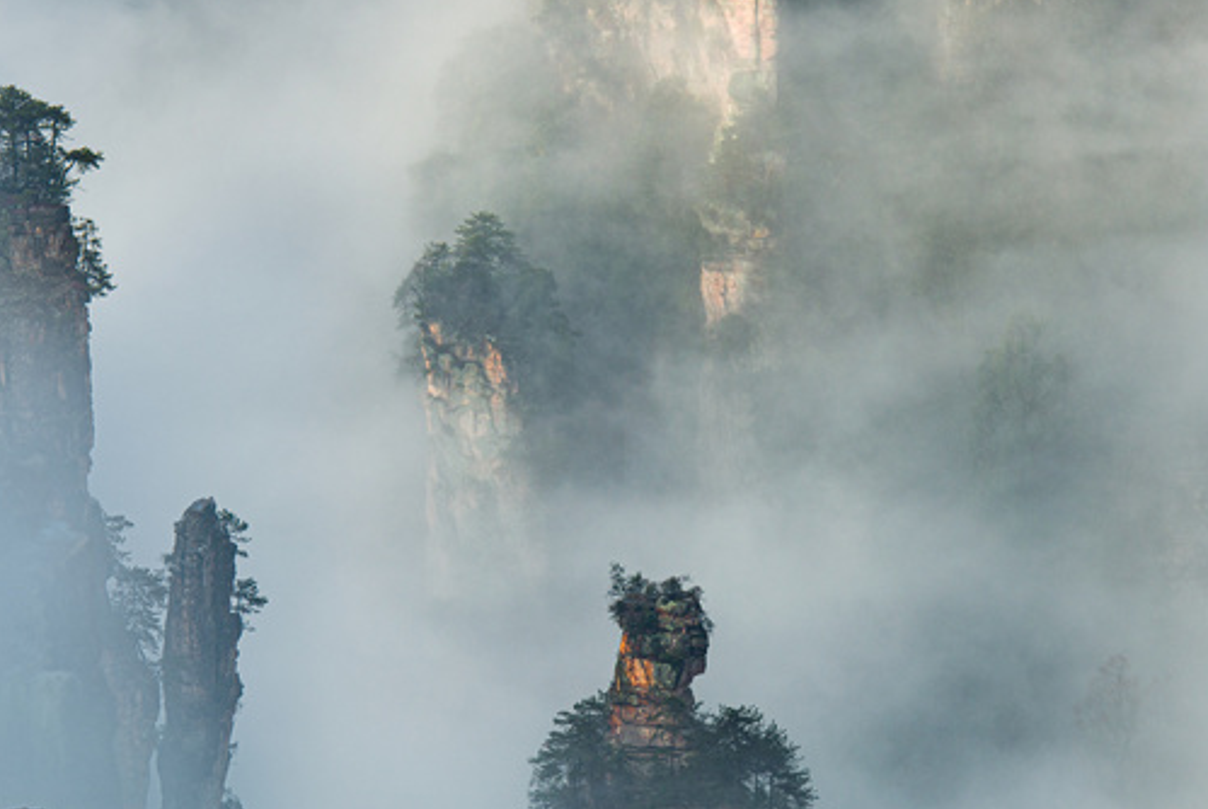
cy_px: 619
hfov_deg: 7.6
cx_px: 713
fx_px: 9070
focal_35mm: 270
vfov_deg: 5.1
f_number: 4
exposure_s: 1/200
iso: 100
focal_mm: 135
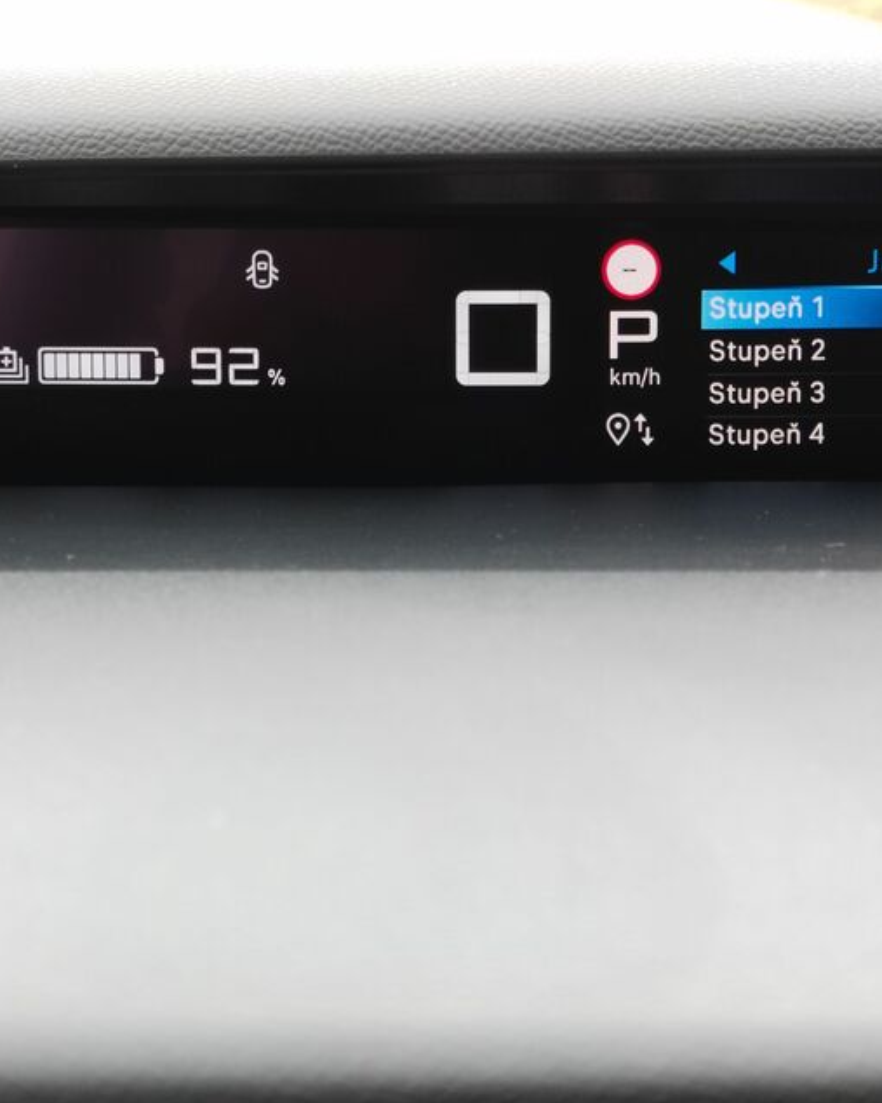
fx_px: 2317
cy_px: 552
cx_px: 477
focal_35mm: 71
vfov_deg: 26.8
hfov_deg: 21.5
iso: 200
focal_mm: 5.52
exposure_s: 1/100
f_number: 1.9
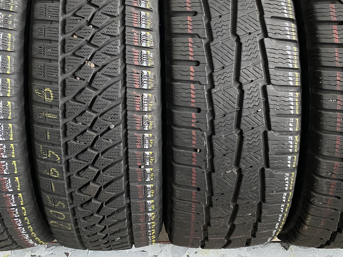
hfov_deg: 43.8
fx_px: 426
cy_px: 51
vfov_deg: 32.7
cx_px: 162
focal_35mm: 43
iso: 640
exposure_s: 1/35
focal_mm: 4.25
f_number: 1.8
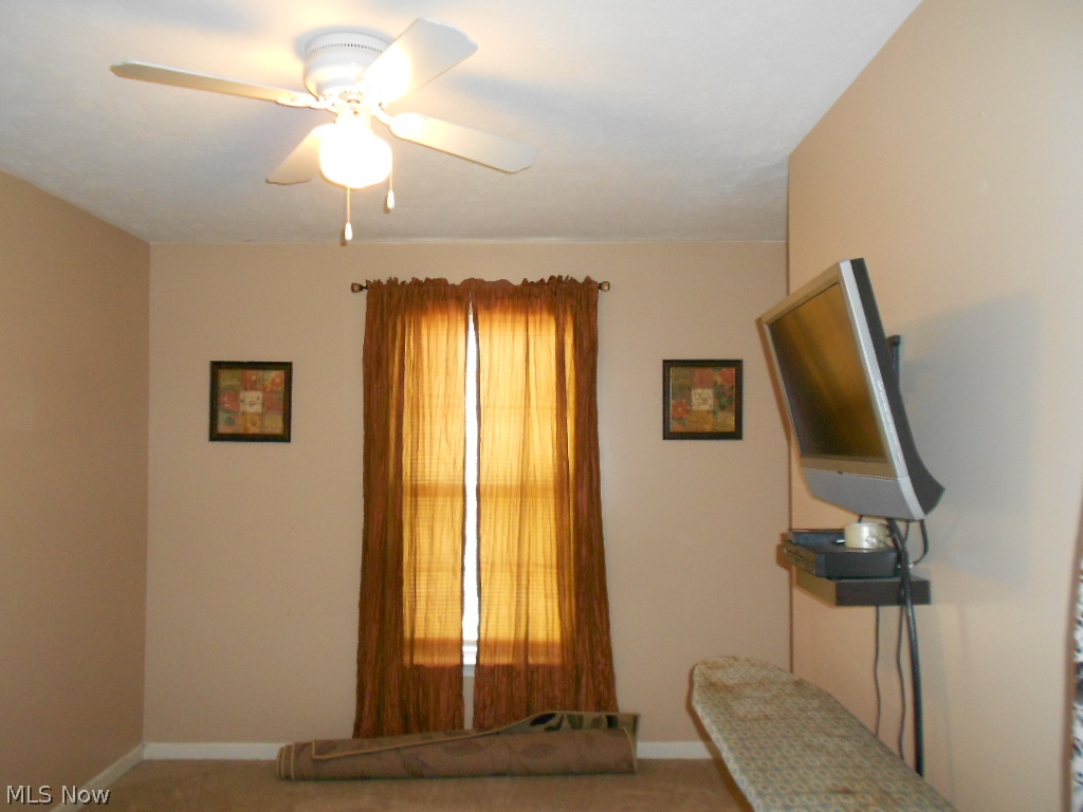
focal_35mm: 26
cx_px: 542
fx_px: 813
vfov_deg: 53.1
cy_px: 406
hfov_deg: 67.3
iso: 400
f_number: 3.2
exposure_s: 1/25
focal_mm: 4.6
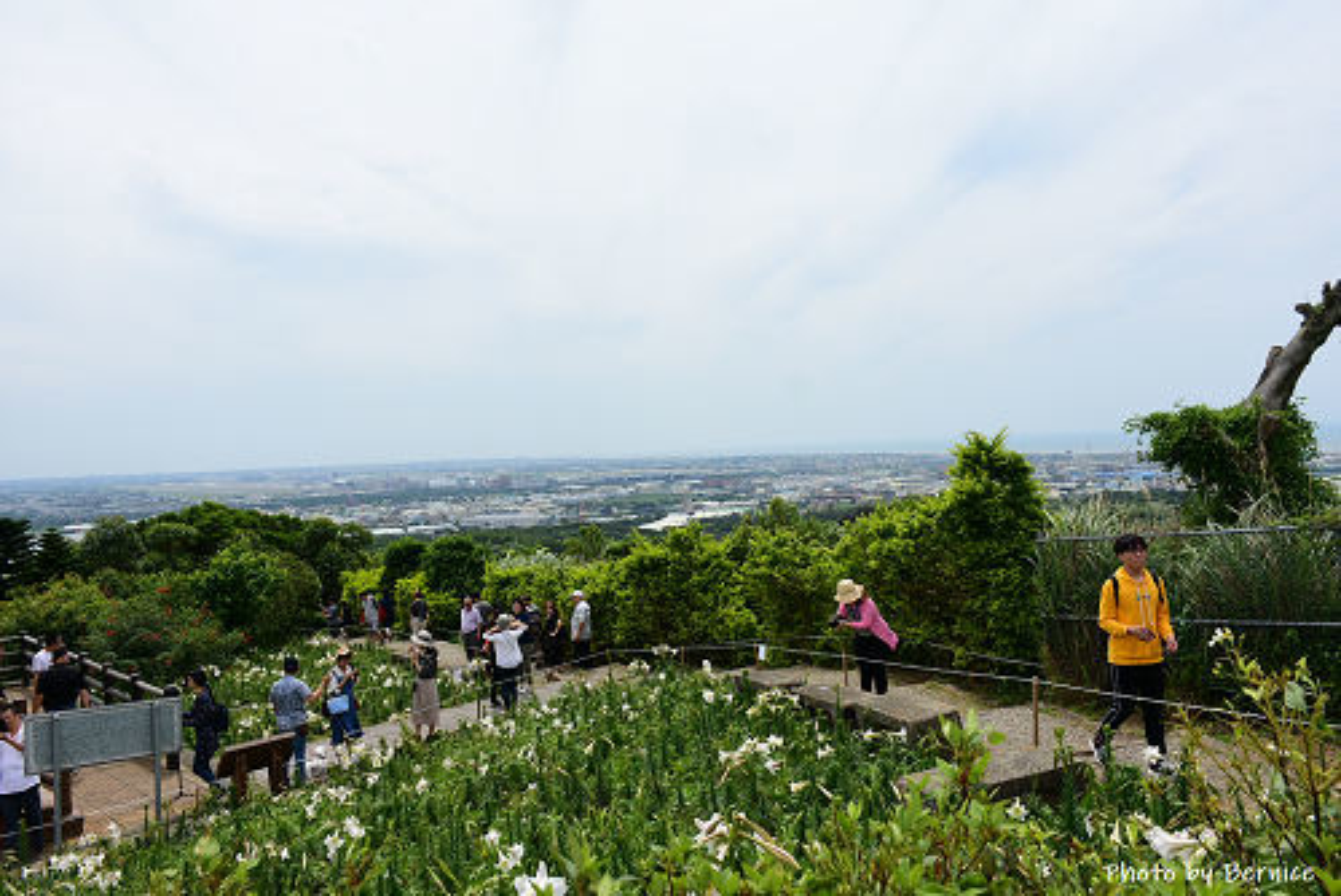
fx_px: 1006
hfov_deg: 67.4
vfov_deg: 48.0
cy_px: 448
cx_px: 670
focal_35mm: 27
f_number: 7.1
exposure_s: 1/500
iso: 100
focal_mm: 18
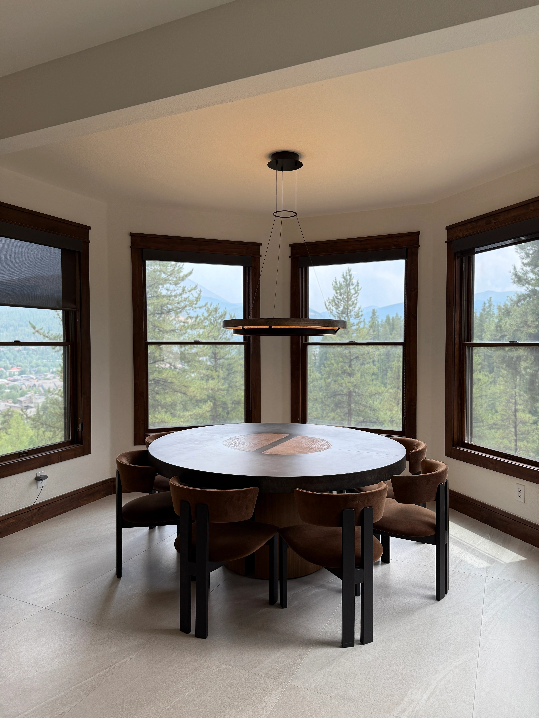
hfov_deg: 56.8
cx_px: 270
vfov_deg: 71.6
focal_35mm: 24
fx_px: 498
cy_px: 359
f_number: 1.78
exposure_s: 1/419
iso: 100
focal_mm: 6.76
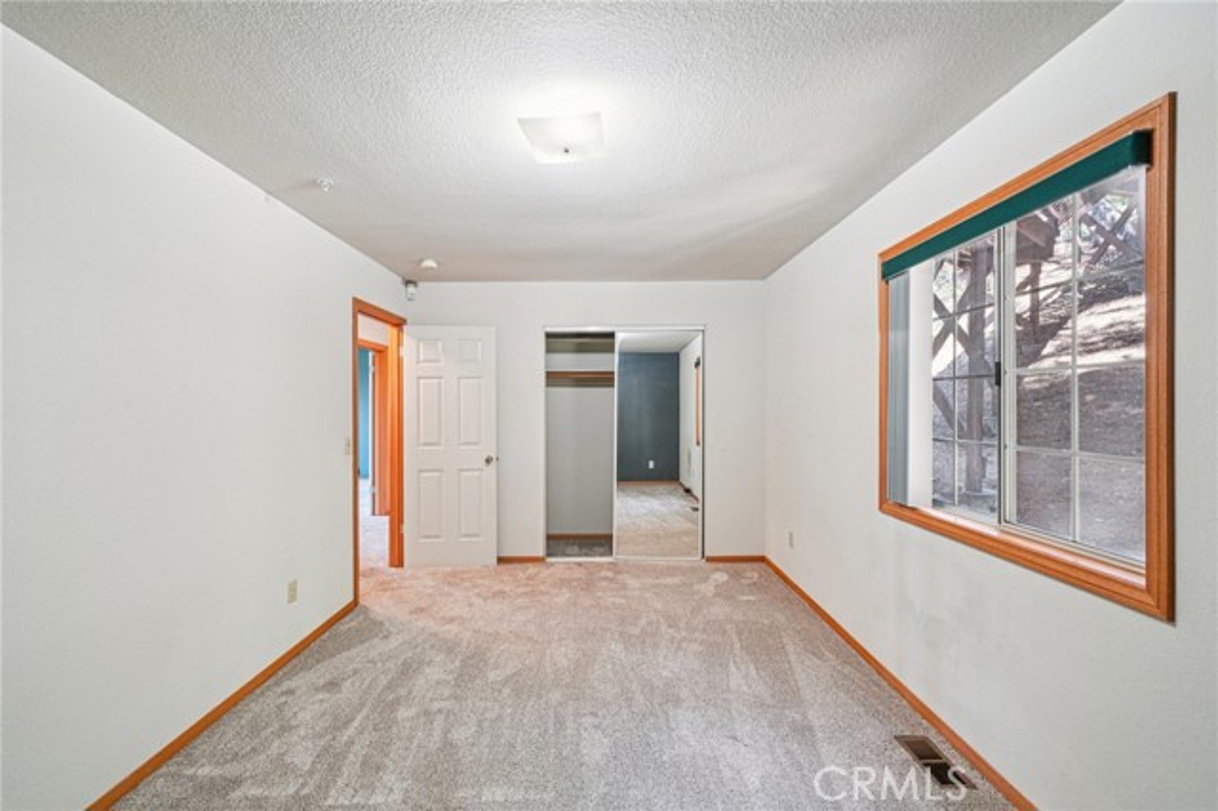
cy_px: 406
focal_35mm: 14
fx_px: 473
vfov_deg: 81.1
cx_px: 609
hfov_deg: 104.3
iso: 400
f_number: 9
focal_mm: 14
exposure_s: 1/2.5
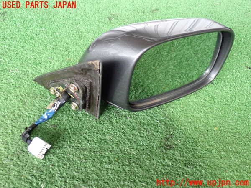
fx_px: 297
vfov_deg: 35.1
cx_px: 126
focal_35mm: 41
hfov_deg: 45.8
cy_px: 94
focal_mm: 7.31
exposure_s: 1/40
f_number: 2.8
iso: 640
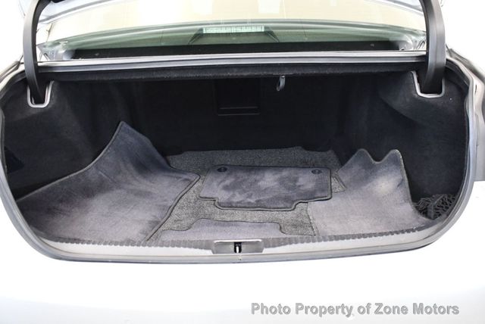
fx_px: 485
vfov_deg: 36.9
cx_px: 242
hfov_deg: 53.1
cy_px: 162
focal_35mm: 36
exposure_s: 1/60
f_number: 3.5
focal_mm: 18
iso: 4000
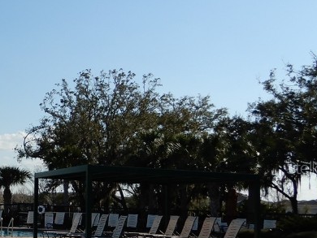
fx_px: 577
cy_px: 167
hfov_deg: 27.4
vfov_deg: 23.2
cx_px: -53
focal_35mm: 63
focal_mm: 4.3
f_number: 3.4
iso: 80
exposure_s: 1/1600
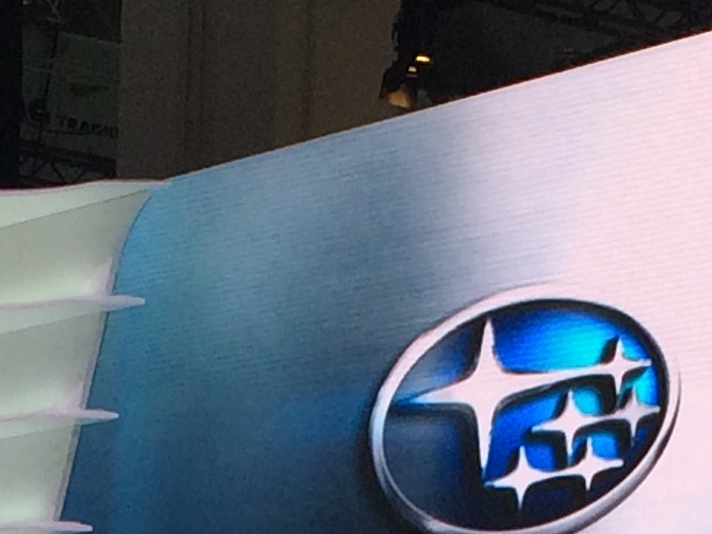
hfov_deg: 10.2
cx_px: 330
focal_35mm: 193
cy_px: 1354
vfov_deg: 7.2
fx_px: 3972
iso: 32
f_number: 2.2
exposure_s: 1/342
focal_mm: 4.15
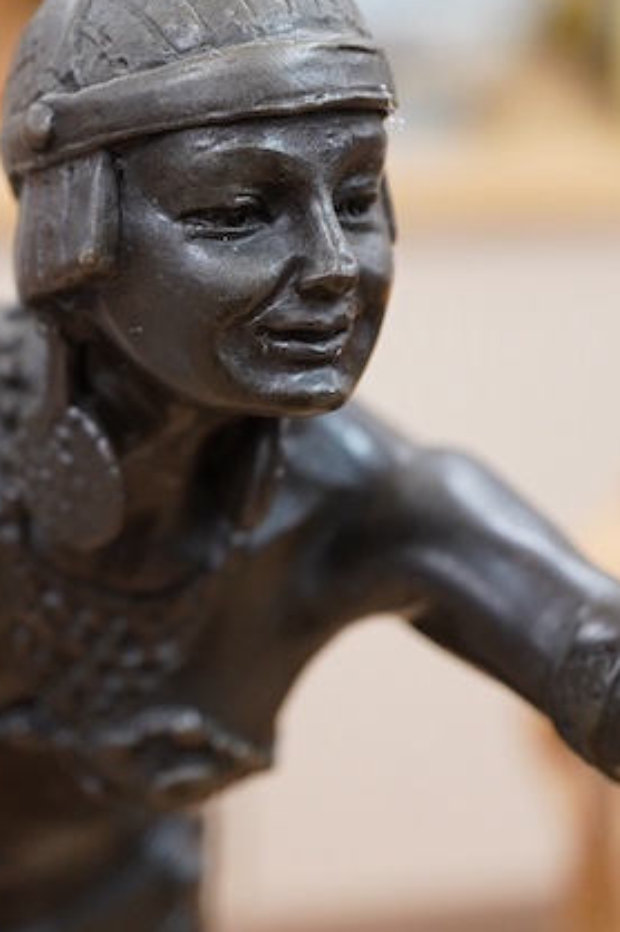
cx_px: 154
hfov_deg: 14.0
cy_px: 388
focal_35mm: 97
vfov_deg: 21.0
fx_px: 2510
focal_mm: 30
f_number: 3.5
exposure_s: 1/125
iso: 1250
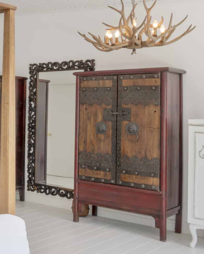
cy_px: 103
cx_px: -97
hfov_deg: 22.0
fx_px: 438
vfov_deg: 32.4
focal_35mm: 58
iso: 100
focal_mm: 24
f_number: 22
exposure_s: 1/3
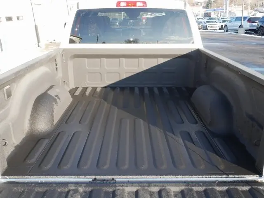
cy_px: 99
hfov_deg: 53.9
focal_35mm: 34
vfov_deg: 41.8
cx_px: 132
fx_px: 259
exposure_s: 1/60
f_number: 10
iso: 400
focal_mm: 17
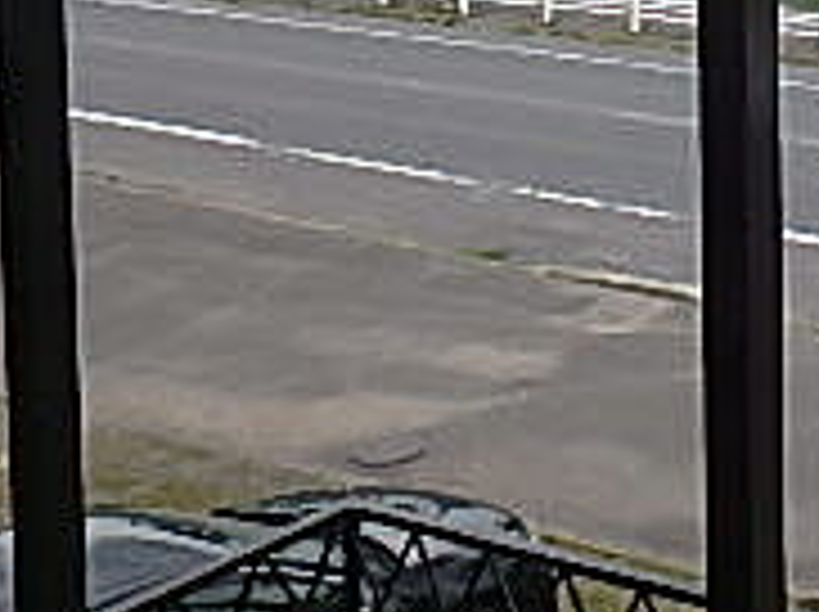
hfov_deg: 21.7
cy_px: -112
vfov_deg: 18.8
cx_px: 1246
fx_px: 1749
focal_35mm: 74
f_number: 3.5
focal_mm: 3.7
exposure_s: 1/320
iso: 125
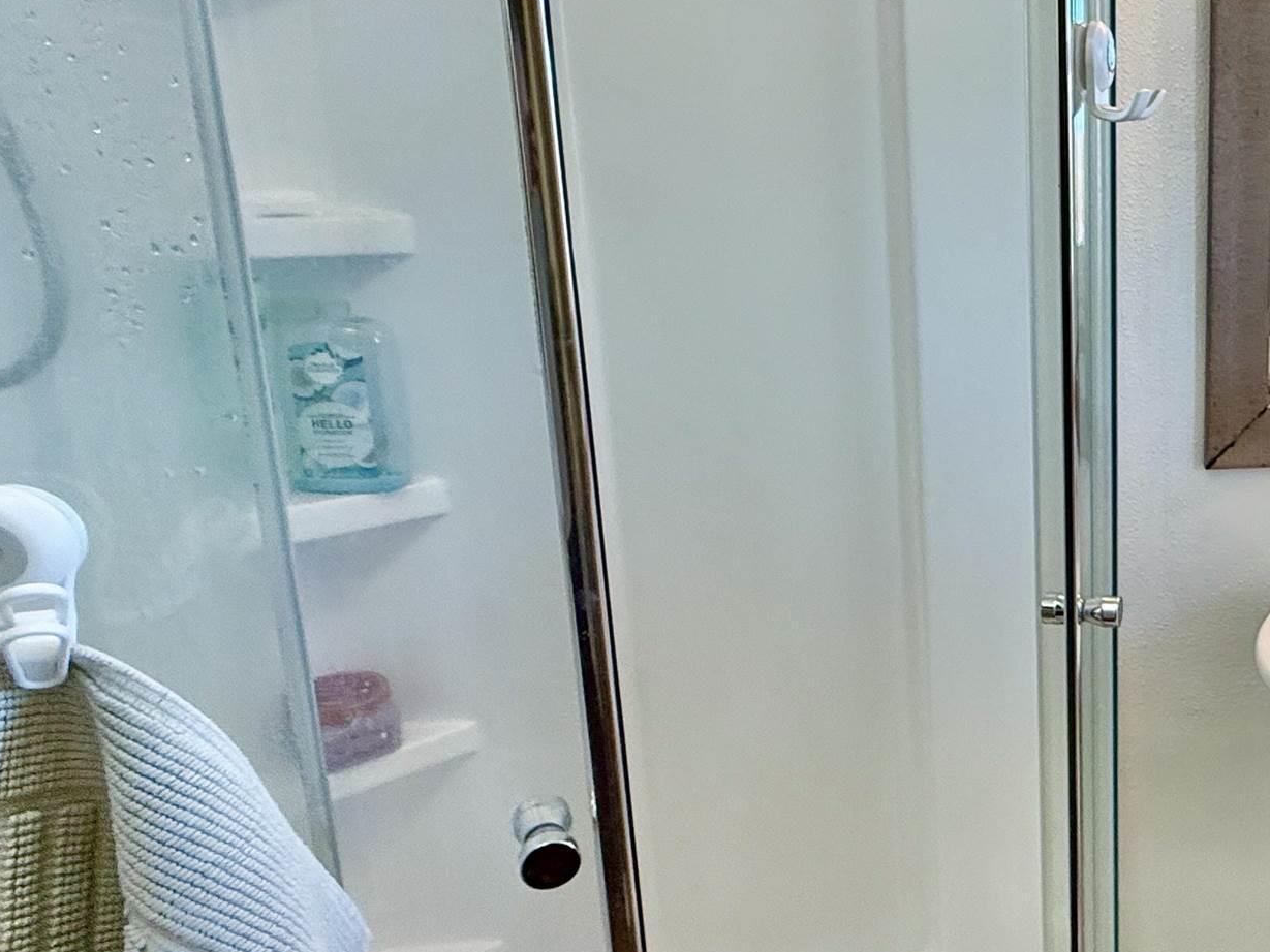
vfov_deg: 40.7
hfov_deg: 41.6
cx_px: 1402
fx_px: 1284
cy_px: 472
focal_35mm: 35
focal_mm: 2.22
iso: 200
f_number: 2.2
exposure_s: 1/120
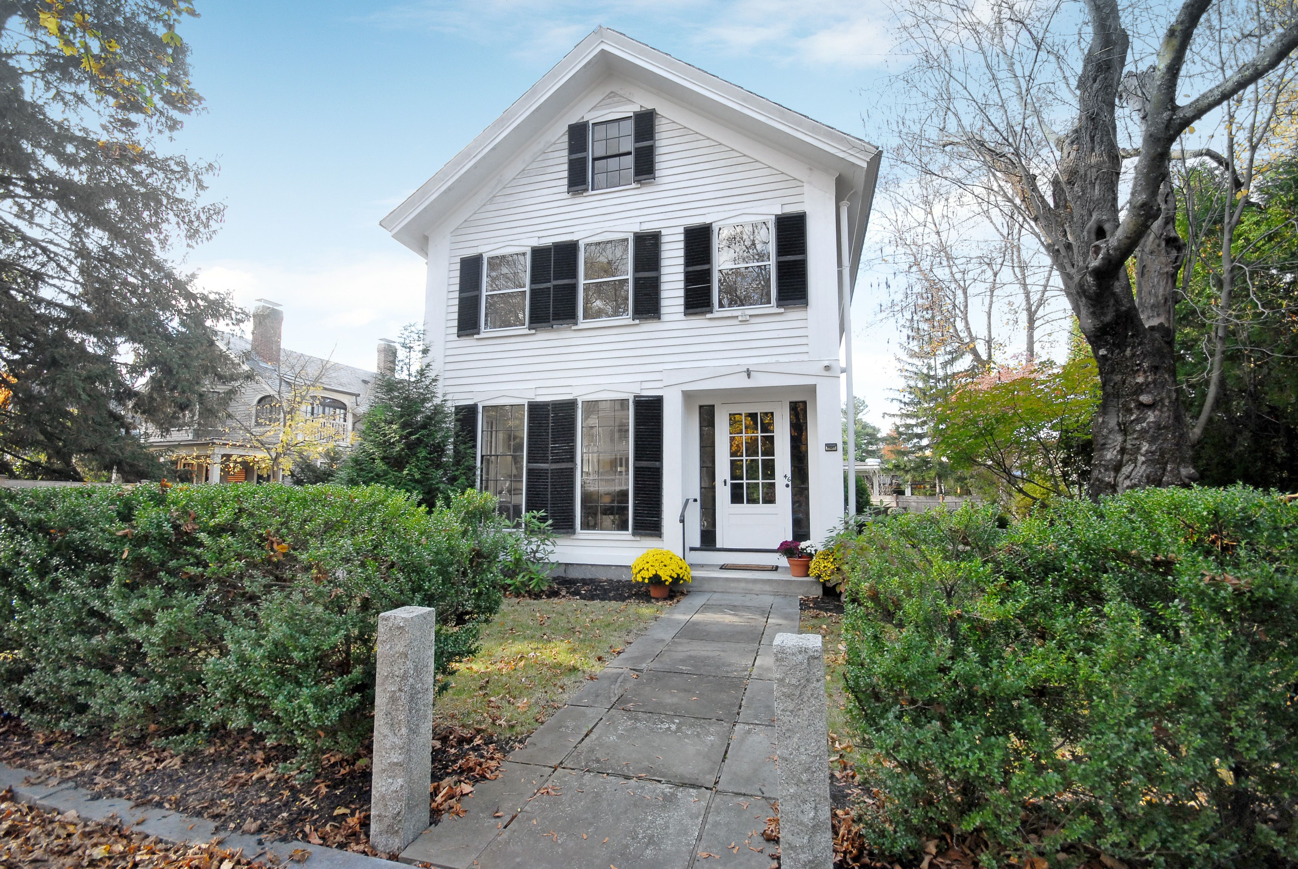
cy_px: 434
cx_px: 649
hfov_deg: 100.3
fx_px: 541
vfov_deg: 77.5
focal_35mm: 15
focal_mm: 10
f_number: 8
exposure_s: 1/80
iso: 400
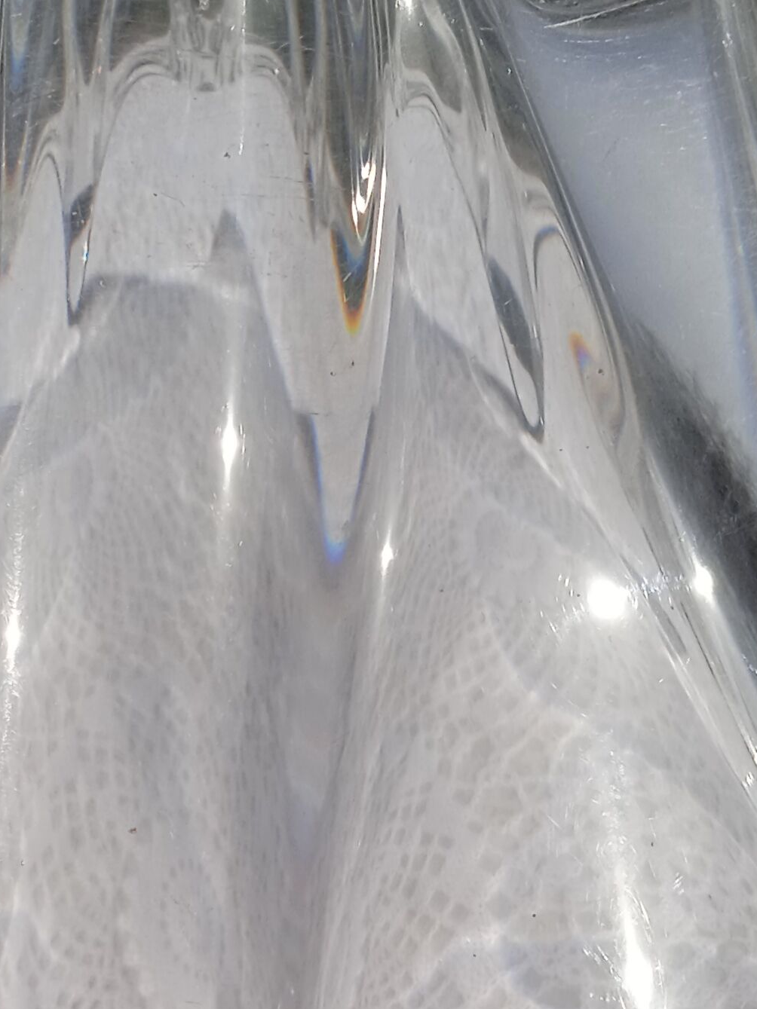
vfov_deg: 21.5
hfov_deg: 16.9
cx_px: 204
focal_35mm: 87
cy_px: 1061
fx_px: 2537
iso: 112
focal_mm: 3.43
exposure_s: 1/3215
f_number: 2.2
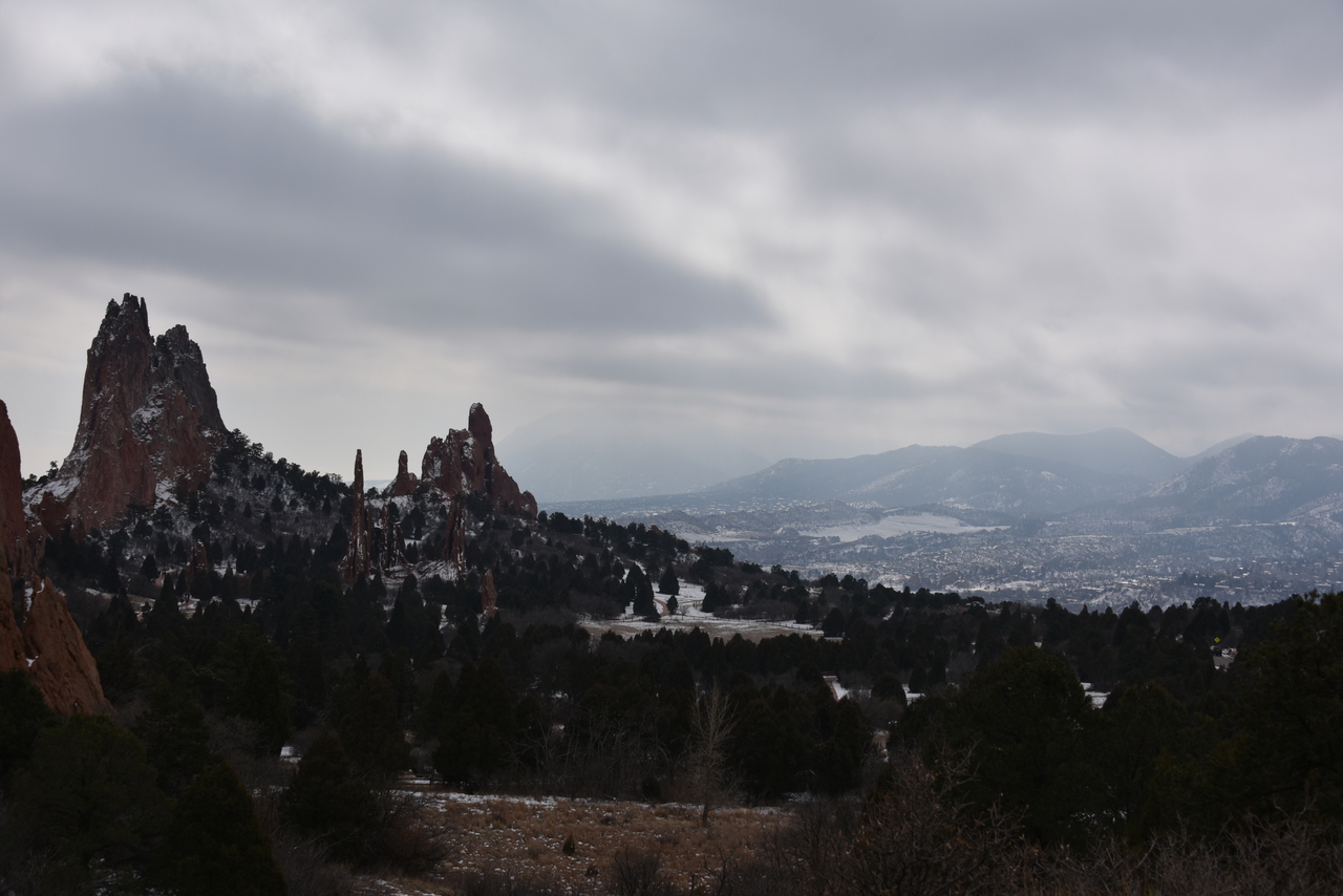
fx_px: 1866
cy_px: 448
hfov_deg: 39.6
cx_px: 672
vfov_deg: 27.0
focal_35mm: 50
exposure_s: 1/800
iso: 100
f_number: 11
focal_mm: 50
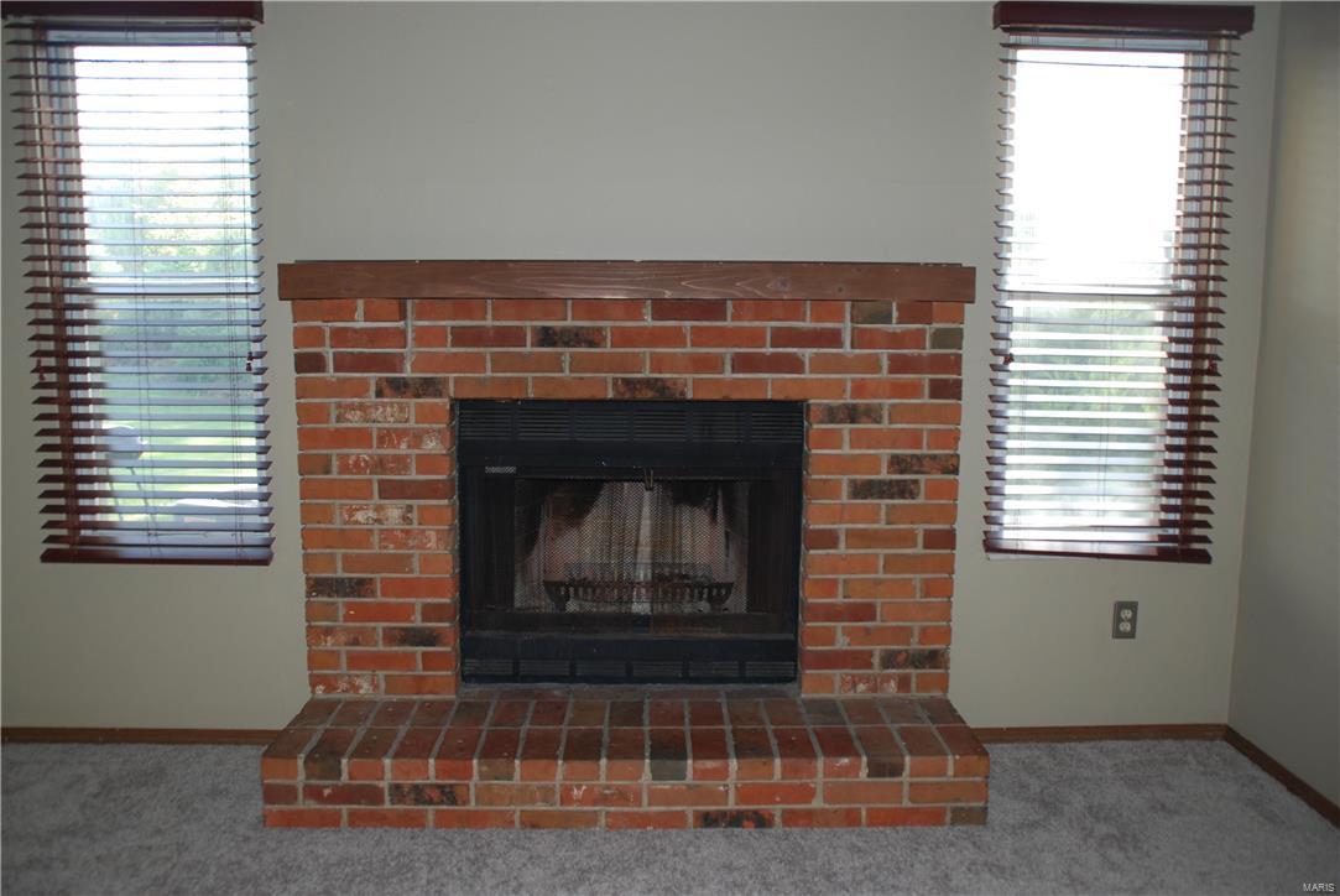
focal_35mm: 33
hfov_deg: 57.2
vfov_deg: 40.0
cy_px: 448
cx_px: 670
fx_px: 1229
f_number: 3.5
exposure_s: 1/60
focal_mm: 22
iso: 200
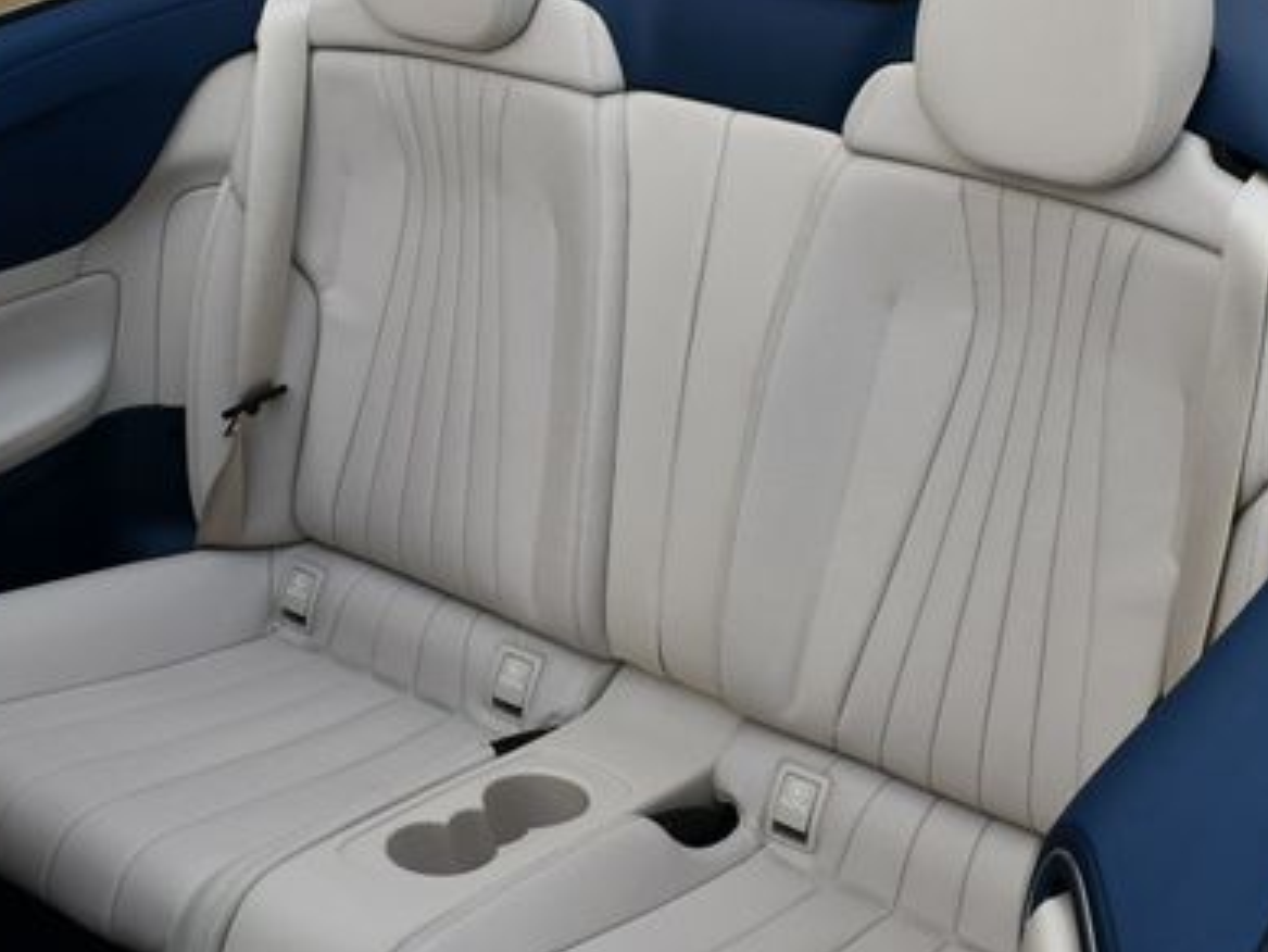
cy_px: 378
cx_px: 685
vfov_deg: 25.6
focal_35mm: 57
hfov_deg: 33.8
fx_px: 2089
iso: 200
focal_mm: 18
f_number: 7.1
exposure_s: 1/250
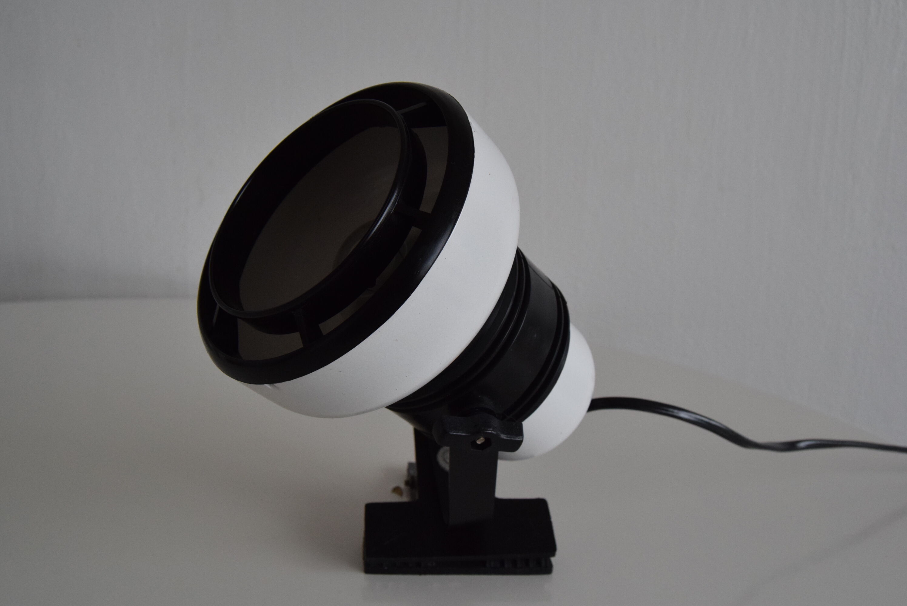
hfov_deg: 53.1
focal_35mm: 36
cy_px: 303
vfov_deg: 36.9
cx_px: 454
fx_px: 908
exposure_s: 1/250
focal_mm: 24
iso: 1600
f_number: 8
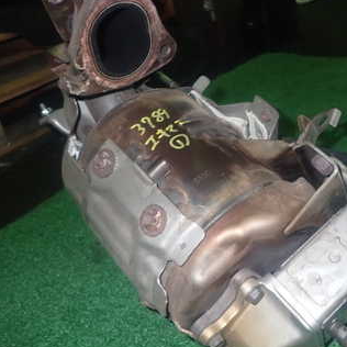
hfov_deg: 39.0
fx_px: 476
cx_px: 257
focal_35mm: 42
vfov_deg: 40.0
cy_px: 153
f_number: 5.6
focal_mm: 4.5
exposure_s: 1/30
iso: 800
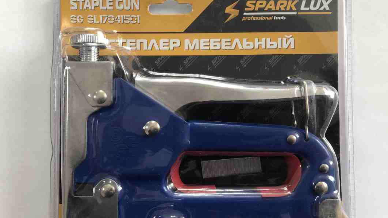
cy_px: 106
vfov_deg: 37.8
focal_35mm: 31
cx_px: 192
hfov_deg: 62.6
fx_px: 319
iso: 32
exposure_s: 1/33
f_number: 1.8
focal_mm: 3.99
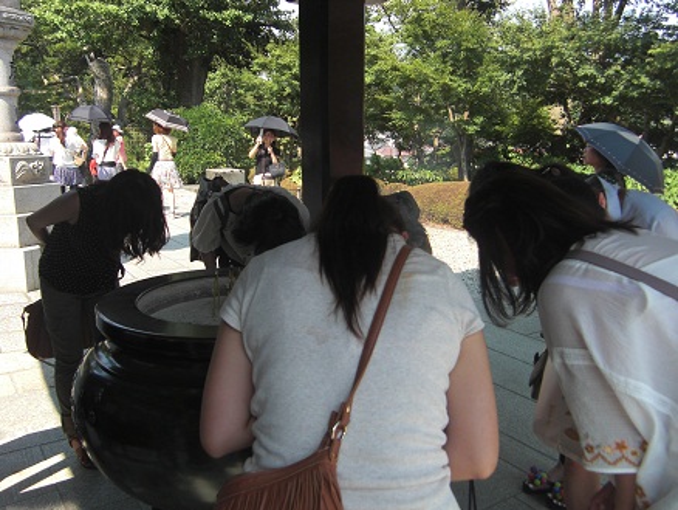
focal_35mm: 33
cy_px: 255
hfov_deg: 55.3
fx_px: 647
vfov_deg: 43.0
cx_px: 339
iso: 50
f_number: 2.7
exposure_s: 1/320
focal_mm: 5.8
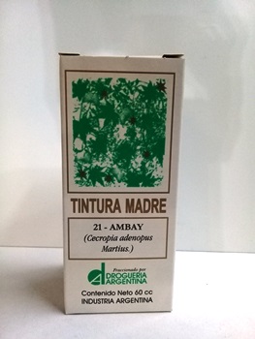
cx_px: 128
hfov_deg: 45.5
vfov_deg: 58.3
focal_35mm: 31
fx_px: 304
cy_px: 170
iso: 200
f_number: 2.2
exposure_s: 1/33
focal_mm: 3.3
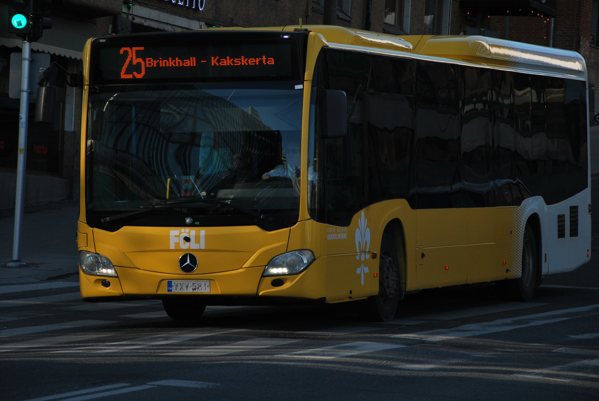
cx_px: 291
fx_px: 3008
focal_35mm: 181
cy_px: 179
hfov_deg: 11.4
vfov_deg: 7.6
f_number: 5.6
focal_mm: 105
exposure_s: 1/500
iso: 200
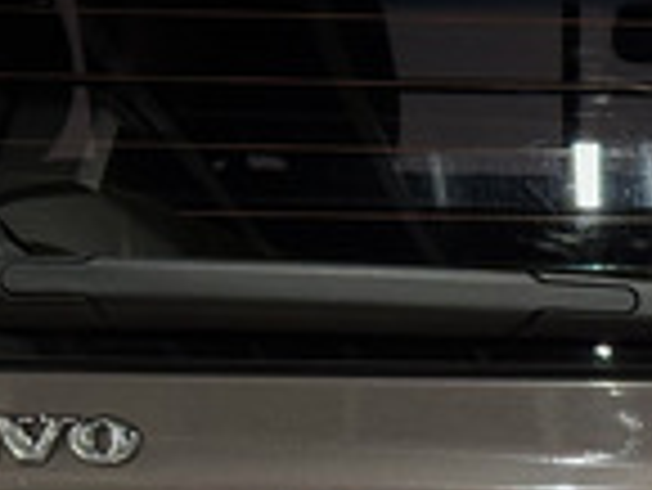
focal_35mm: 215
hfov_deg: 8.8
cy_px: 899
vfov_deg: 6.7
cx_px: 1151
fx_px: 4053
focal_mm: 6.86
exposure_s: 1/50
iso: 250
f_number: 1.8
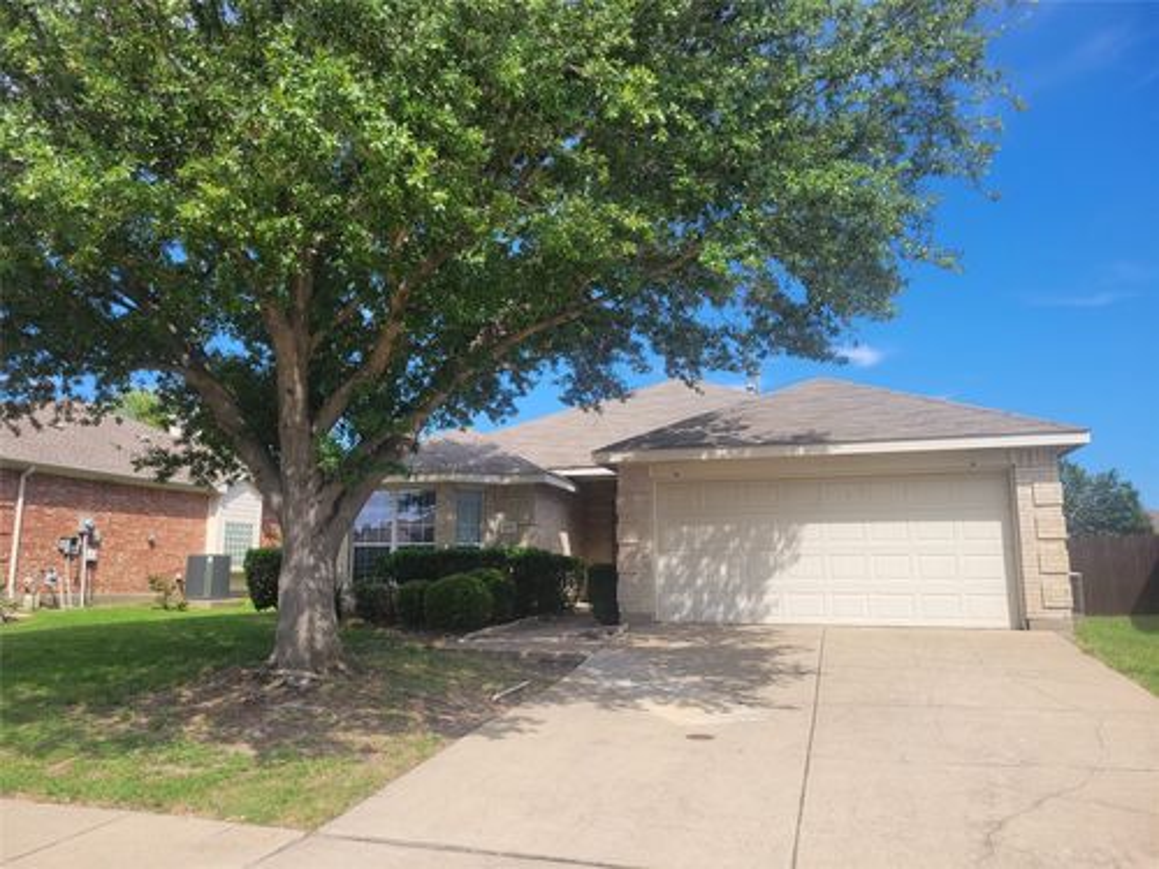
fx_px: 871
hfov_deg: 67.3
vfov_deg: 53.1
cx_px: 580
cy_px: 434
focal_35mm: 26
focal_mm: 5.4
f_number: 1.8
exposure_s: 1/1728
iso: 40
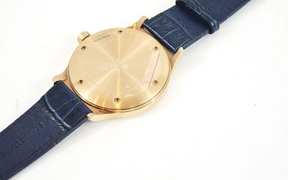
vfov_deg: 11.9
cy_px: 72
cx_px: 140
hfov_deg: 18.9
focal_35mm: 110
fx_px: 863
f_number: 5
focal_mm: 58
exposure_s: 1/250
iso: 1600
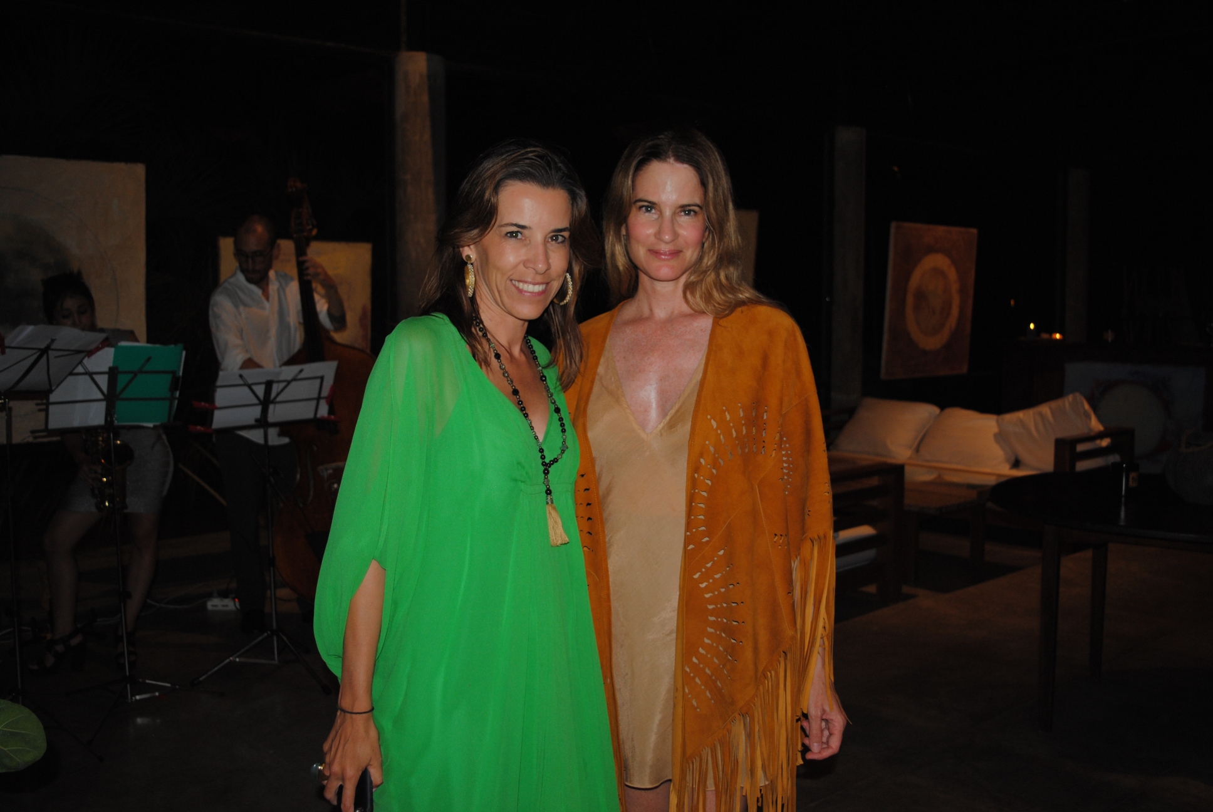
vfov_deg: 38.5
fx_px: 1164
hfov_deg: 55.0
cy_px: 406
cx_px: 606
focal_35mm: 34
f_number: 3.8
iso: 200
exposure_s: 1/60
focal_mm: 23
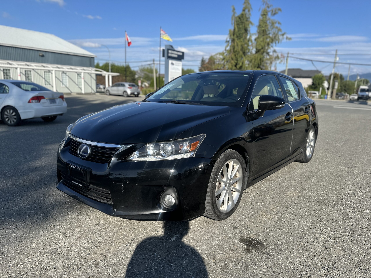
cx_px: 186
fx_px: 257
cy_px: 139
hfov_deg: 71.6
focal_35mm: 24
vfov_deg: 56.8
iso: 80
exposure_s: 1/3356
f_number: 1.78
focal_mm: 6.86
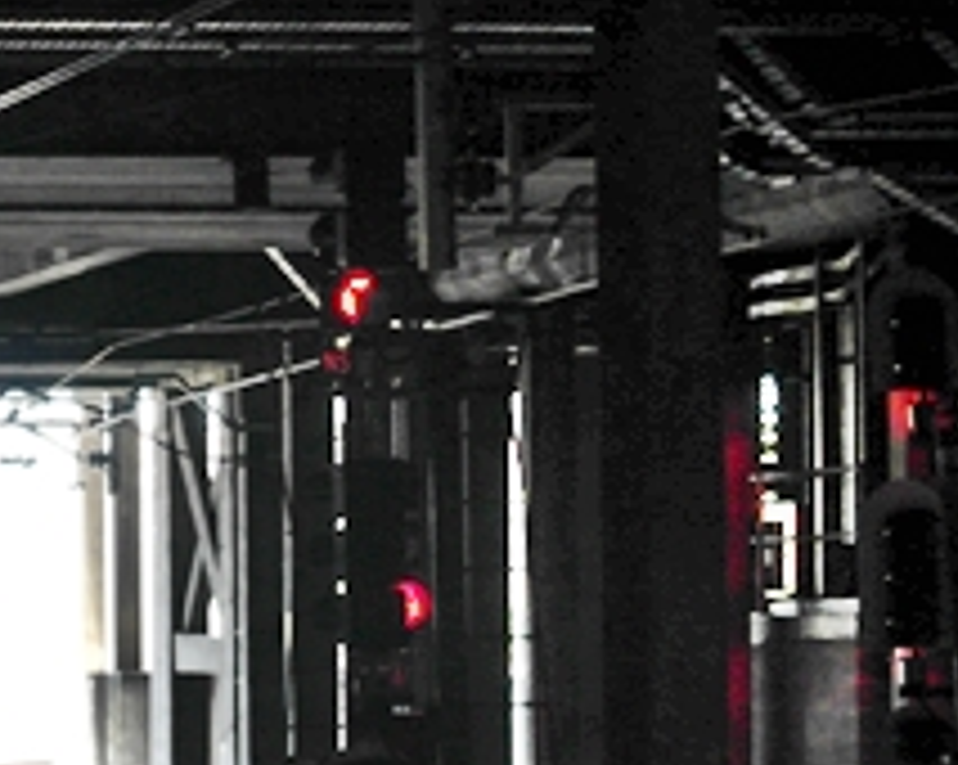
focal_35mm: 213
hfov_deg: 8.9
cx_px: -477
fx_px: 6034
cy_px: 430
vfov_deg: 7.3
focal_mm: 45
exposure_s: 1/50
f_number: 5
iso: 400
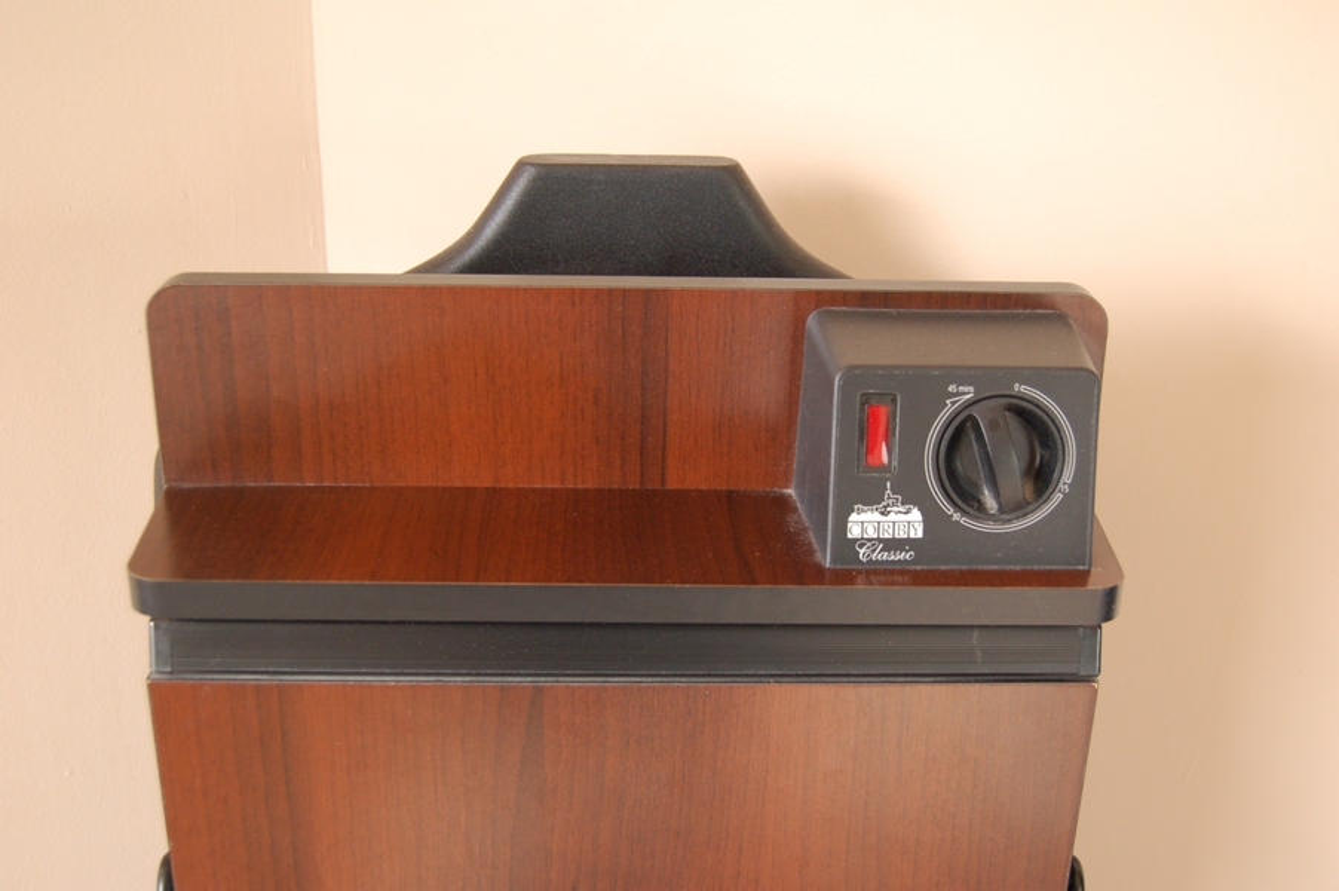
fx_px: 1561
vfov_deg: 31.8
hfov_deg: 46.4
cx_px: 670
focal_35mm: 42
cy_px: 446
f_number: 4.2
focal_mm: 28
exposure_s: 1/25
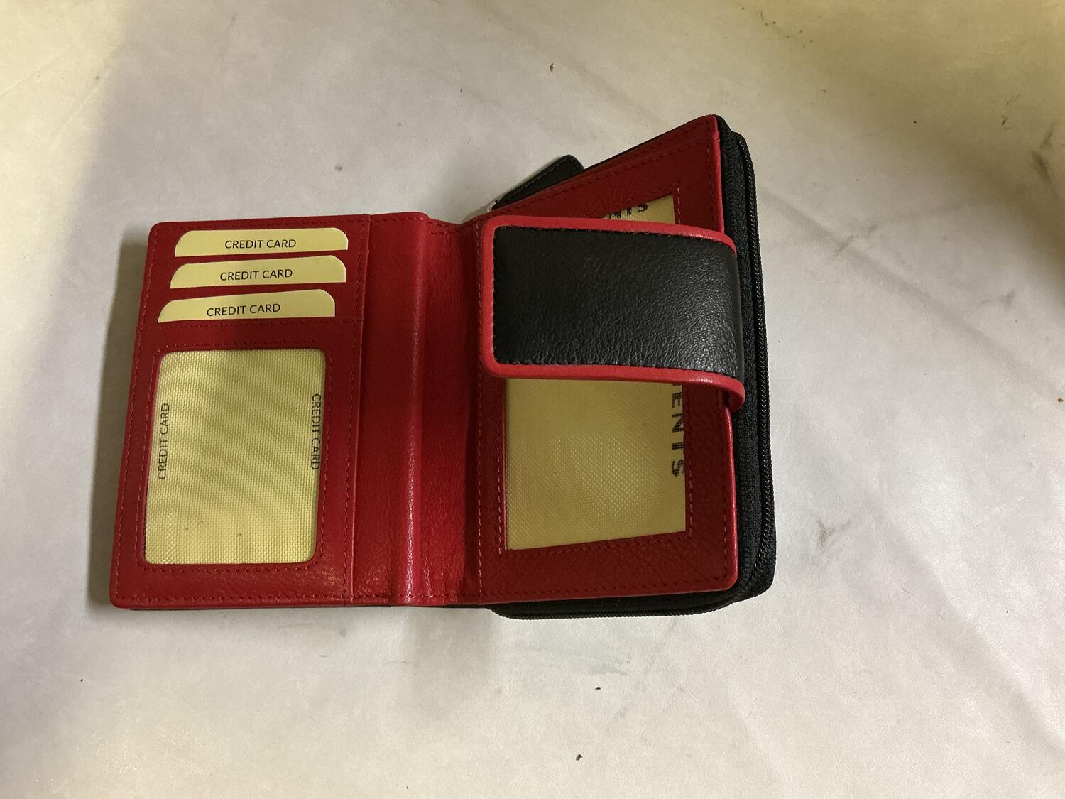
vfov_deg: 48.2
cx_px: 532
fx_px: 892
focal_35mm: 29
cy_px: 400
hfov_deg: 61.7
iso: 160
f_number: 1.8
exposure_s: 1/50
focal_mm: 3
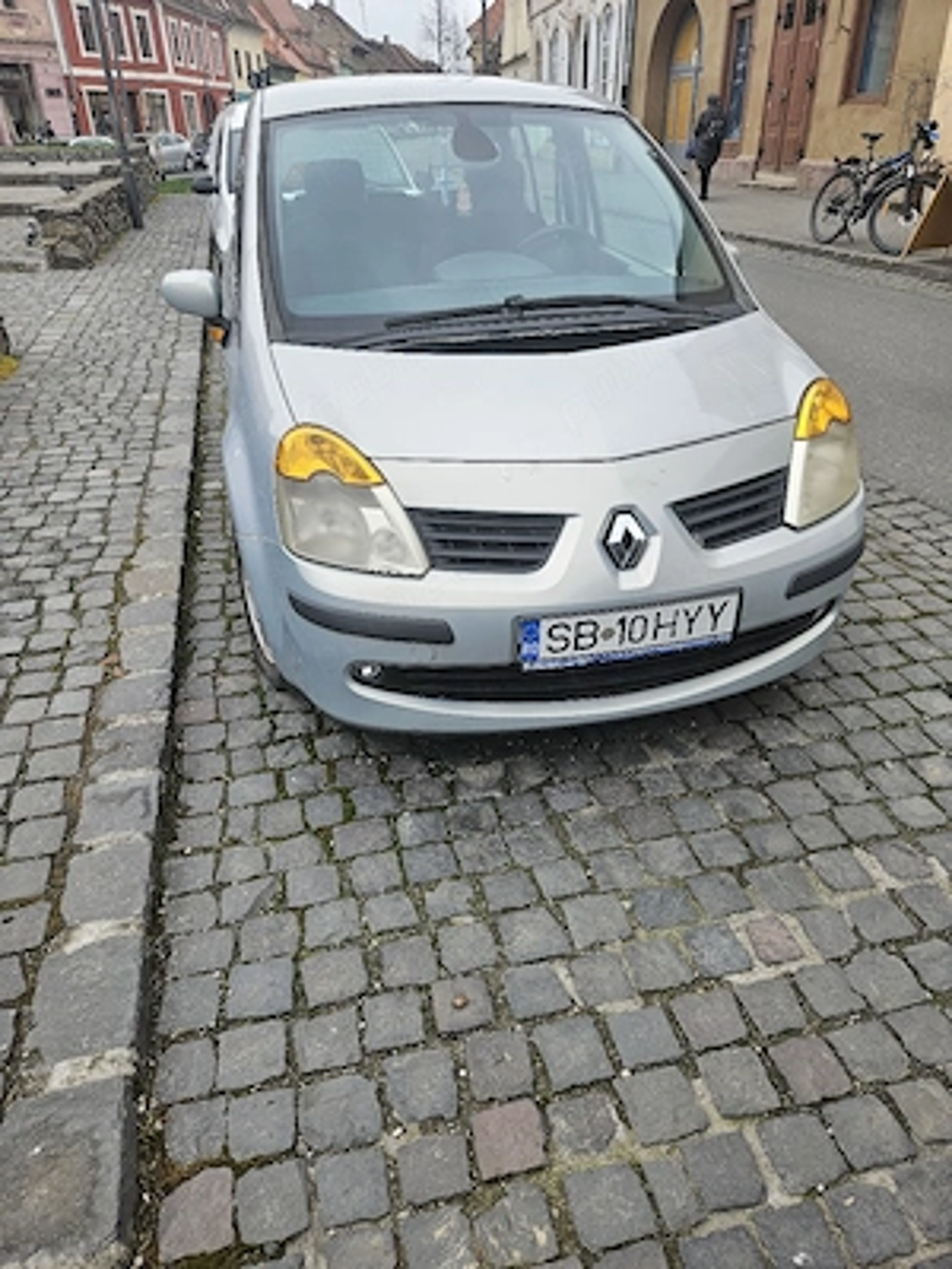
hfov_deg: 58.9
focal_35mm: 23
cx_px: 476
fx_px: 843
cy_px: 634
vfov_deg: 73.9
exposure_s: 1/556
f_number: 1.8
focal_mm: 5.4
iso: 32
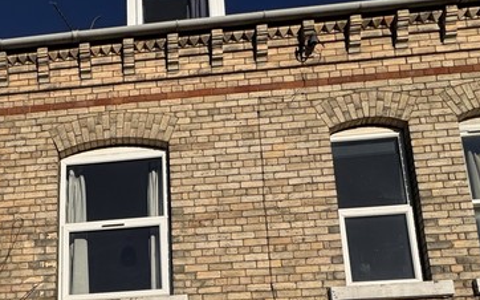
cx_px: 95
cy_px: 451
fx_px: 549
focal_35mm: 42
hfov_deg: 44.9
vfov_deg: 24.0
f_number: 2.2
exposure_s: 1/4630
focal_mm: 2.22
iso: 40
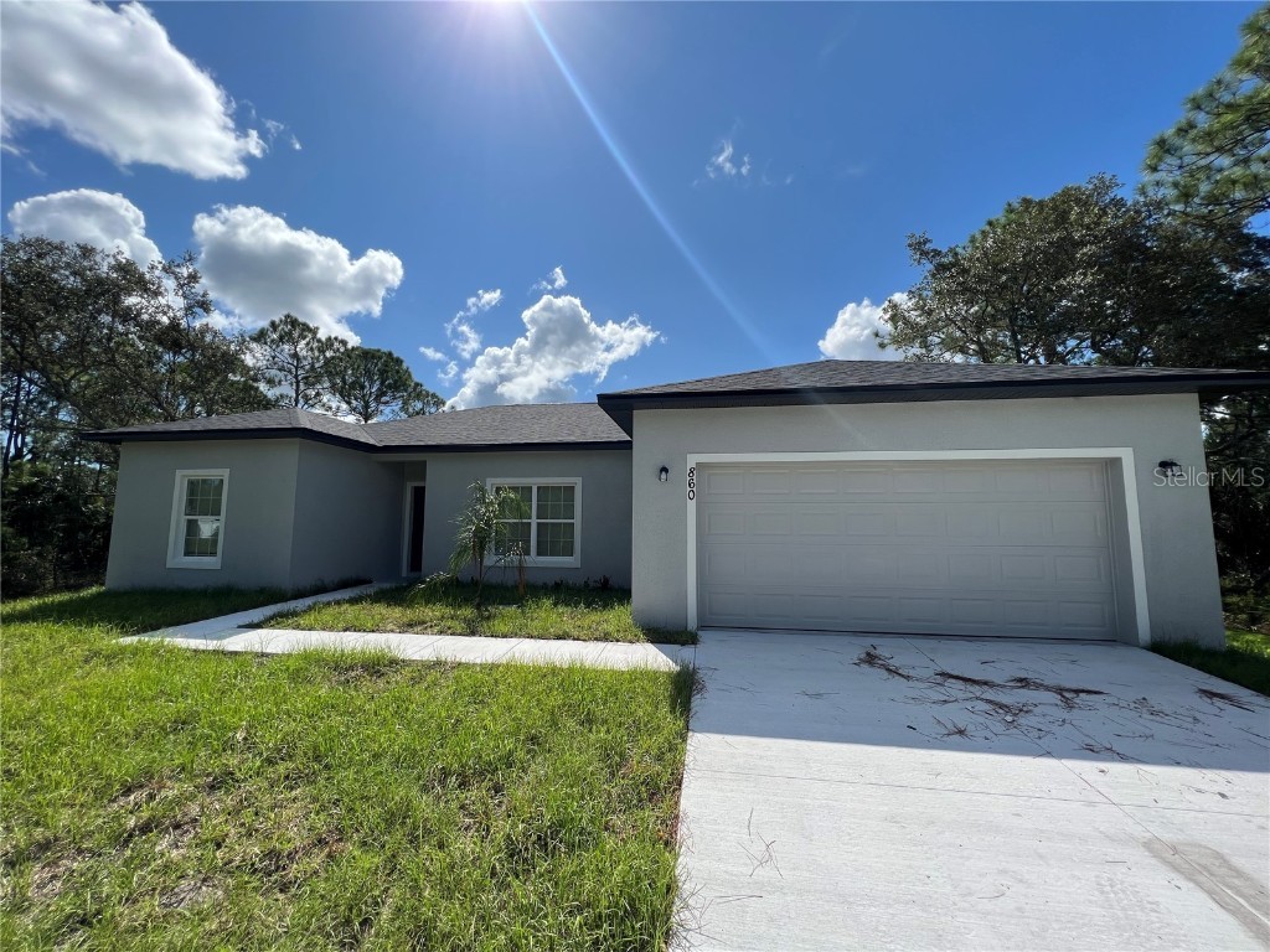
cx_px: 635
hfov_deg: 106.2
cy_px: 476
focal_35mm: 13
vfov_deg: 89.9
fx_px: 477
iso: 32
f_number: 1.8
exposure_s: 1/2222
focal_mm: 1.57
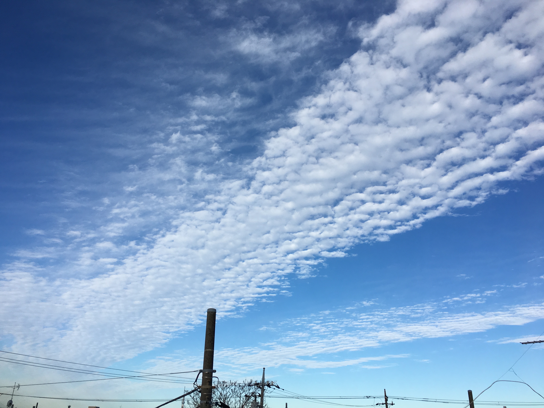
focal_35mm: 29
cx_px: 272
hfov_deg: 61.7
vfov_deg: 48.2
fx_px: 456
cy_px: 204
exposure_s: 1/2137
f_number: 2.2
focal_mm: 4.15
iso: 25
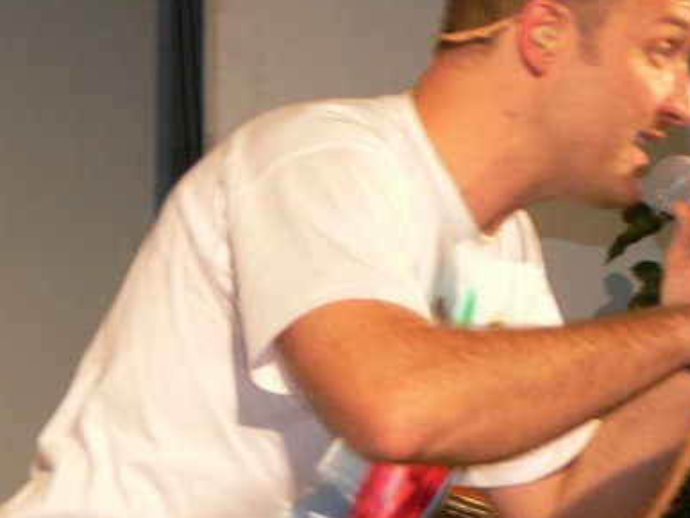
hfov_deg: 4.6
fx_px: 8676
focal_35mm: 435
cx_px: 472
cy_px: 192
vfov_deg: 3.4
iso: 160
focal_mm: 37.7
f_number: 3.6
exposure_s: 1/30
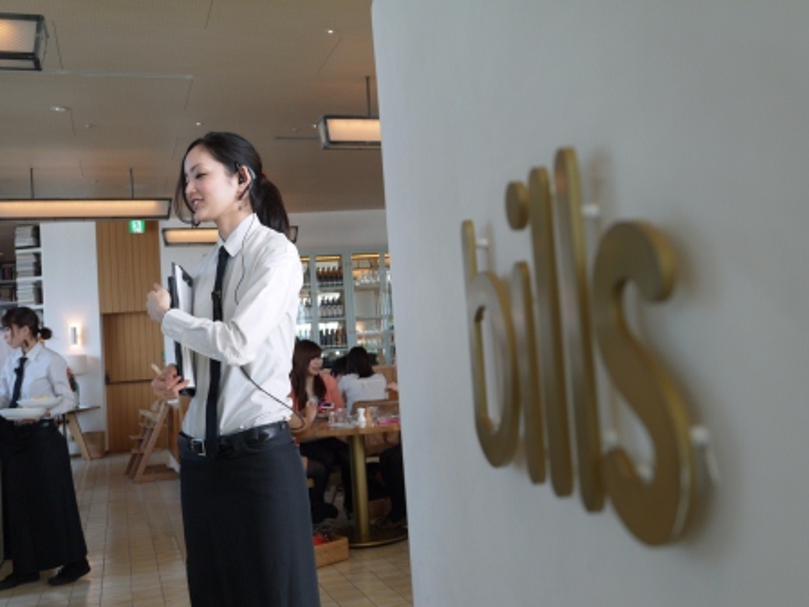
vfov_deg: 37.7
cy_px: 304
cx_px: 404
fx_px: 888
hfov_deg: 49.0
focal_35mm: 38
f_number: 4.3
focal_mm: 19
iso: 160
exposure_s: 1/80
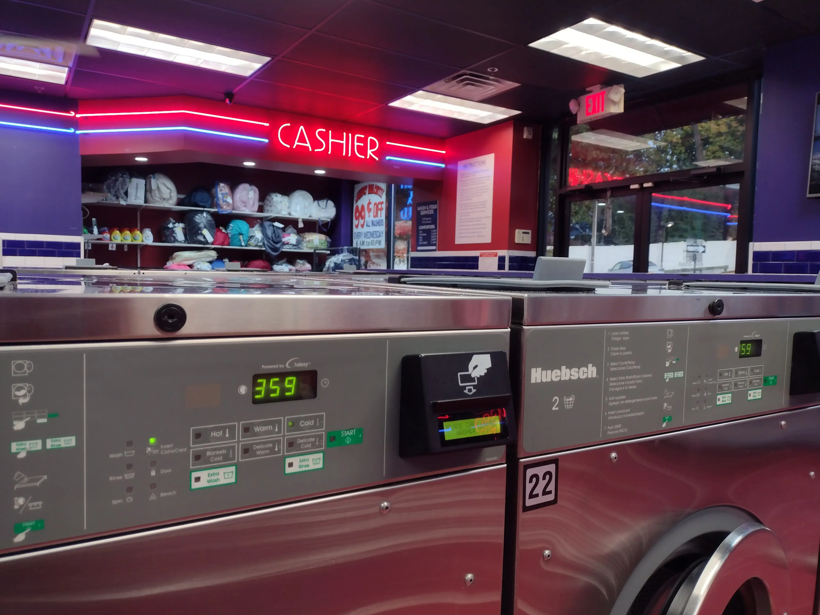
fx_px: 640
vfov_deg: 51.4
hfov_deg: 65.3
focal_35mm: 27
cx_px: 410
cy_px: 308
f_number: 1.7
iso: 122
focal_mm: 4.71
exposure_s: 1/60
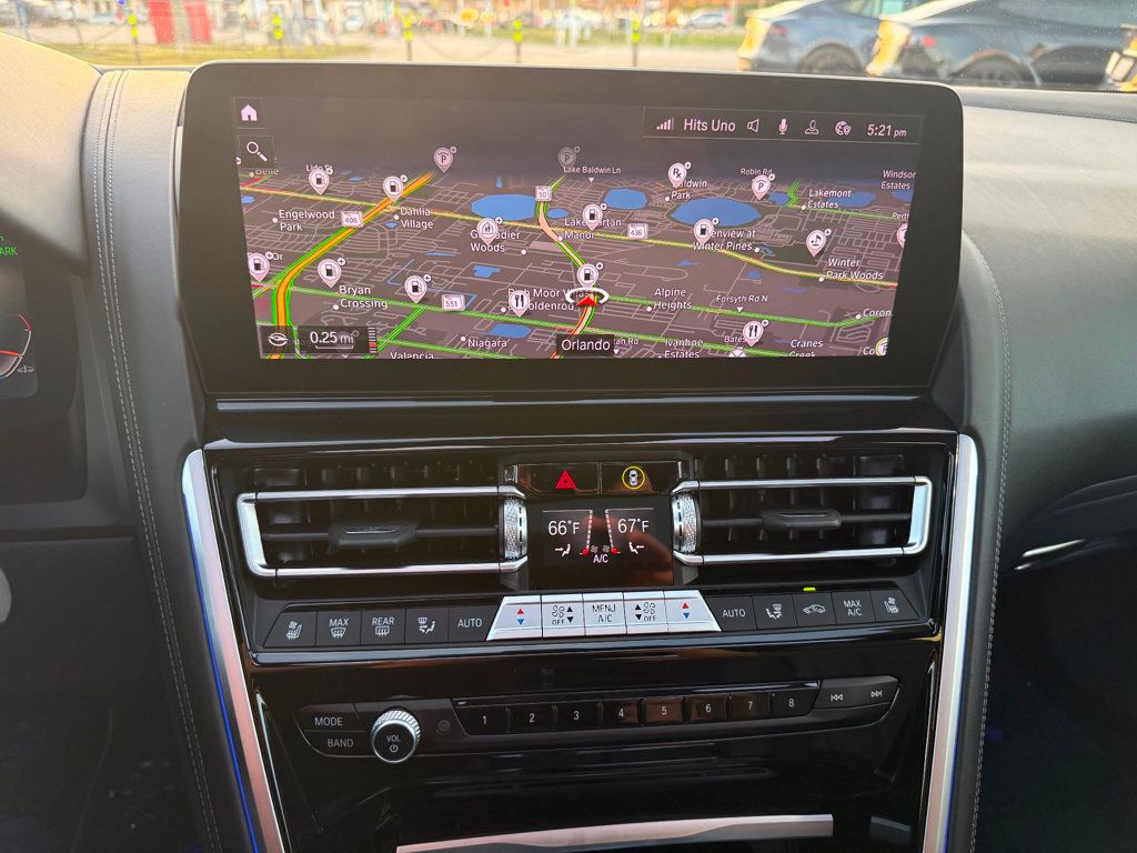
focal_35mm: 24
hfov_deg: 71.6
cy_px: 426
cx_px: 568
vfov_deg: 56.8
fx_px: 788
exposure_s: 1/50
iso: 160
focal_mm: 6.76
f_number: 1.78
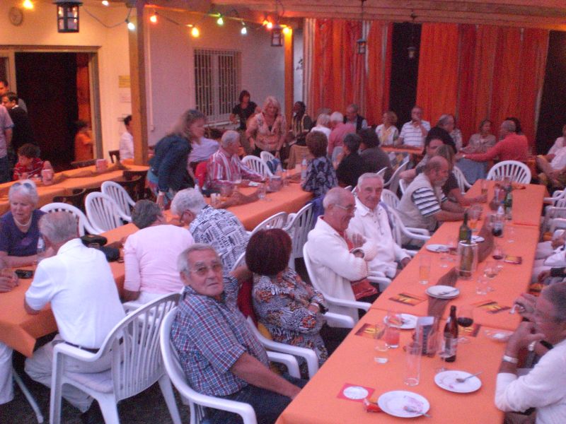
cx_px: 283
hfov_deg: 49.0
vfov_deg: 37.7
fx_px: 621
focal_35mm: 38
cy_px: 212
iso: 800
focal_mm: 6.3
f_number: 3.1
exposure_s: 1/15
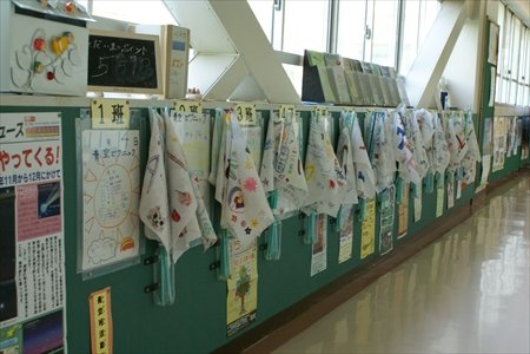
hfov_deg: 37.9
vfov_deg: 25.8
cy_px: 177
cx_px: 265
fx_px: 773
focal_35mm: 52
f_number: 5.6
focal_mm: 35
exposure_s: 1/40
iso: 400
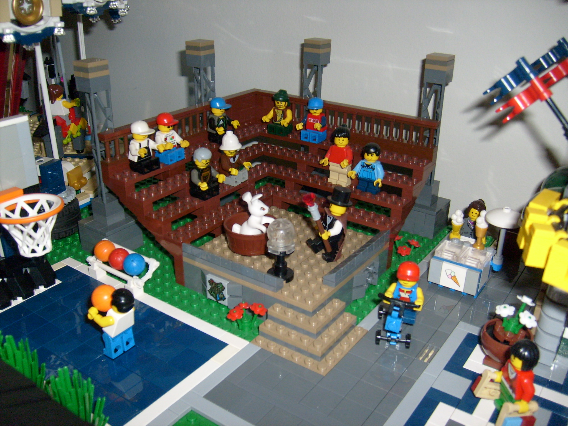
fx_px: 574
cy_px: 213
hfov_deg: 52.6
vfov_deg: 40.7
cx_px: 284
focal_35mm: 35
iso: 100
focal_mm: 5.8
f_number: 2.8
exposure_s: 1/45
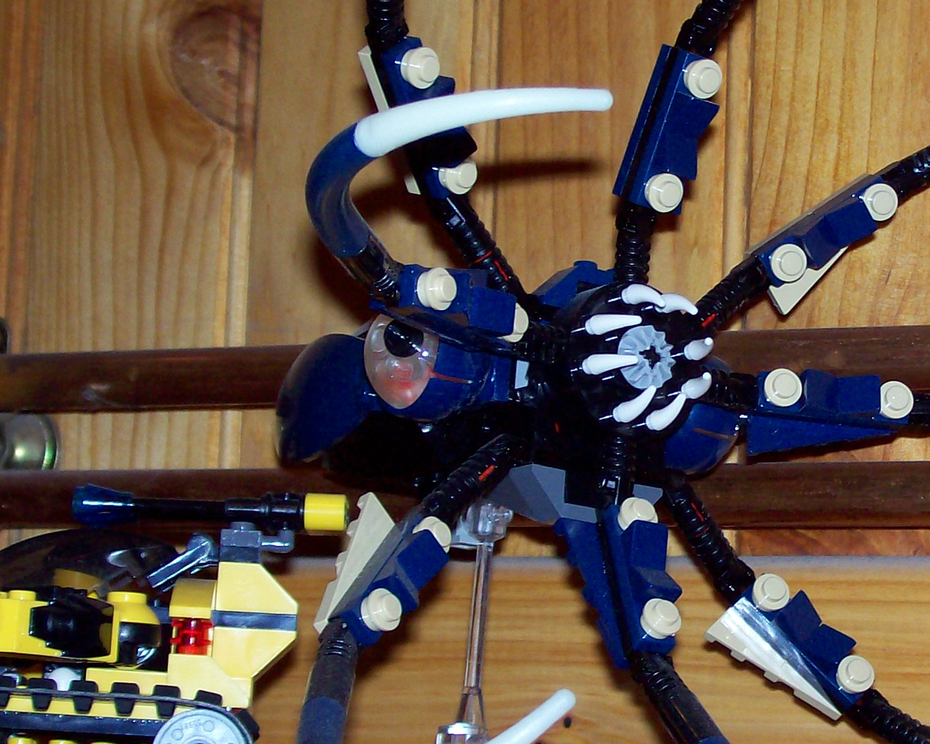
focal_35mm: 104
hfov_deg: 18.3
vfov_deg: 14.8
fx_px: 2863
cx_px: 739
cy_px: 343
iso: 80
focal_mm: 9.4
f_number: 3.4
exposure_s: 1/83.6
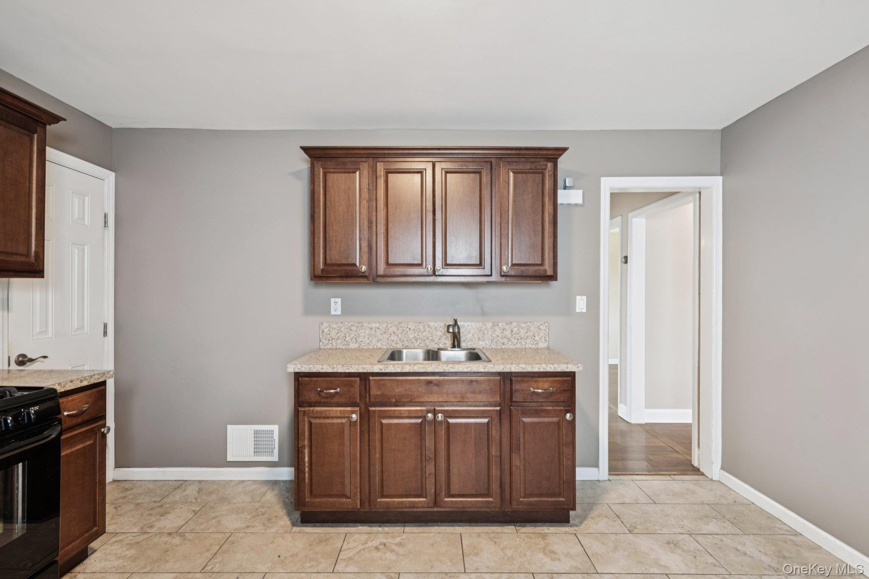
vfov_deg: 73.7
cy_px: 290
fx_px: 386
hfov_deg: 96.7
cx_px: 434
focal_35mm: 16
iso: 125
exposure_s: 1/2
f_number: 8
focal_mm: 16
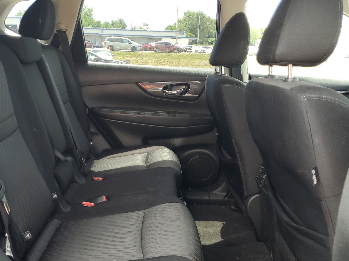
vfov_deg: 40.7
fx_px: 353
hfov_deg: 52.0
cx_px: 127
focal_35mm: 35
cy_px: 138
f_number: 1.5
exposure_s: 1/169
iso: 50
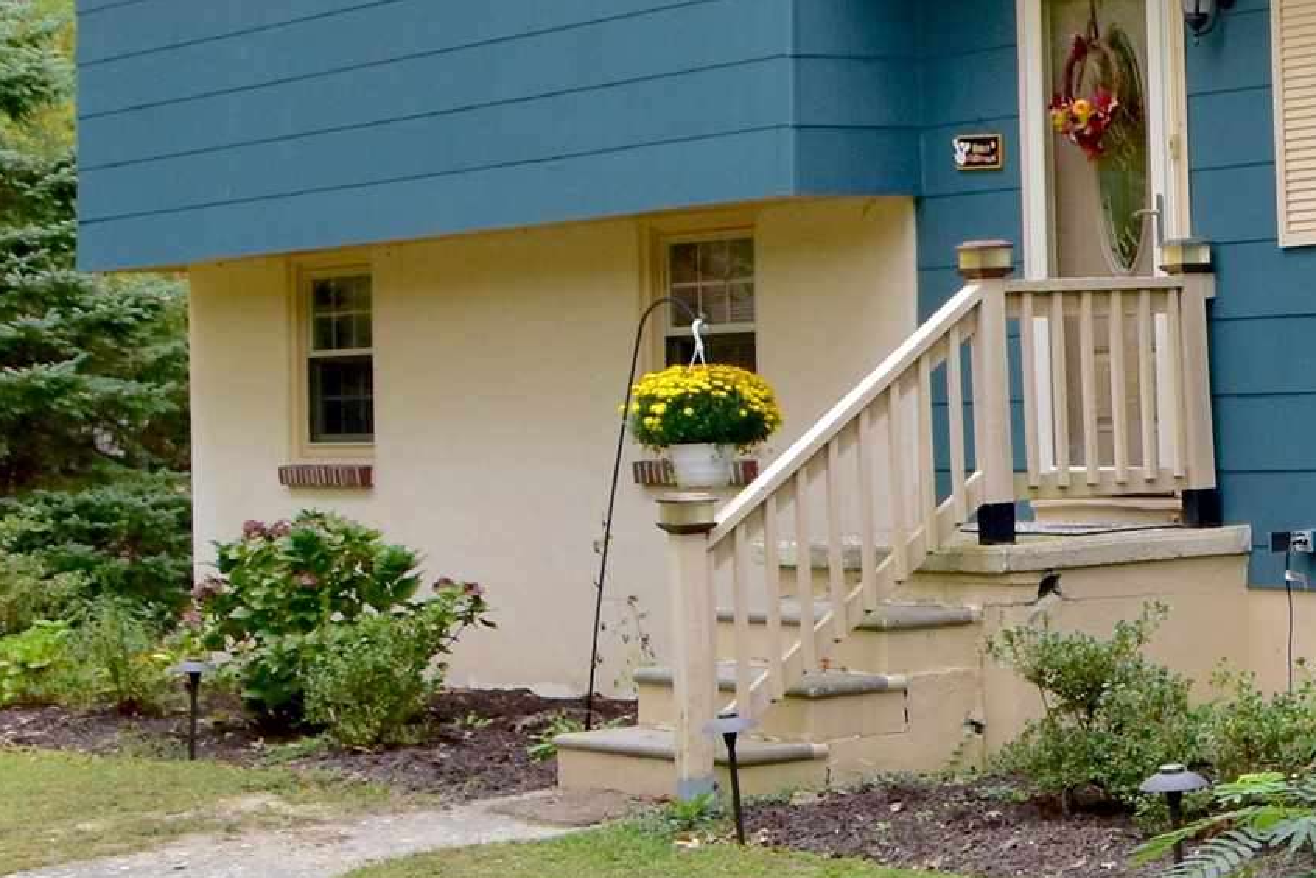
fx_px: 3582
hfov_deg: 19.2
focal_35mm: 98
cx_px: 1710
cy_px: 47
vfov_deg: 13.8
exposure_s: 1/80
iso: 400
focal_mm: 18
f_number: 8
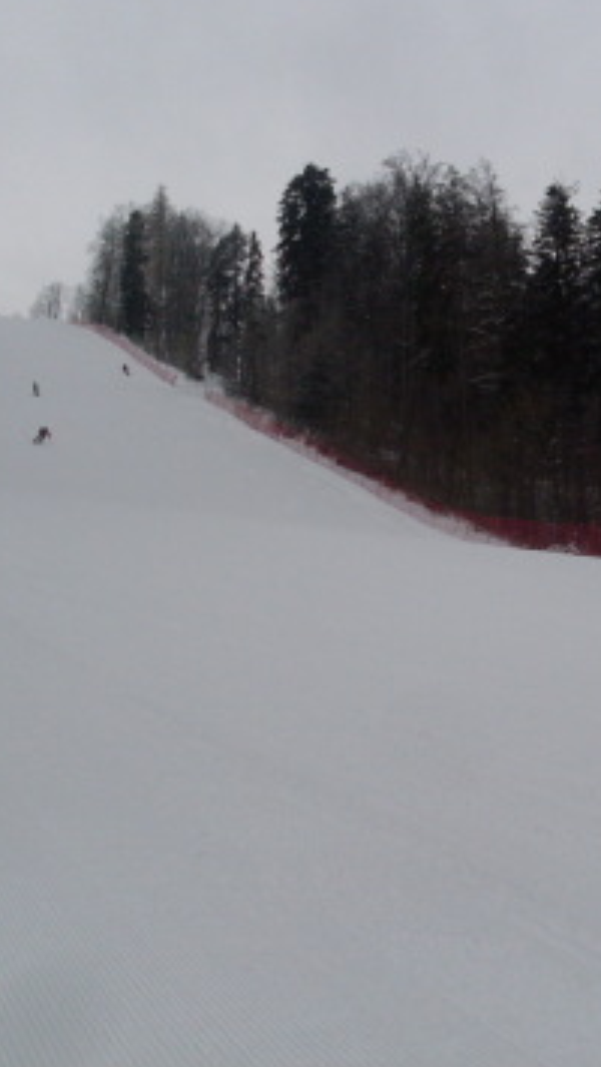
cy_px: 529
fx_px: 1585
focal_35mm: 56
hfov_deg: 21.3
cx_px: 442
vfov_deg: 37.2
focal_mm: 6.3
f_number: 2.8
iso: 80
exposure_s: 1/500
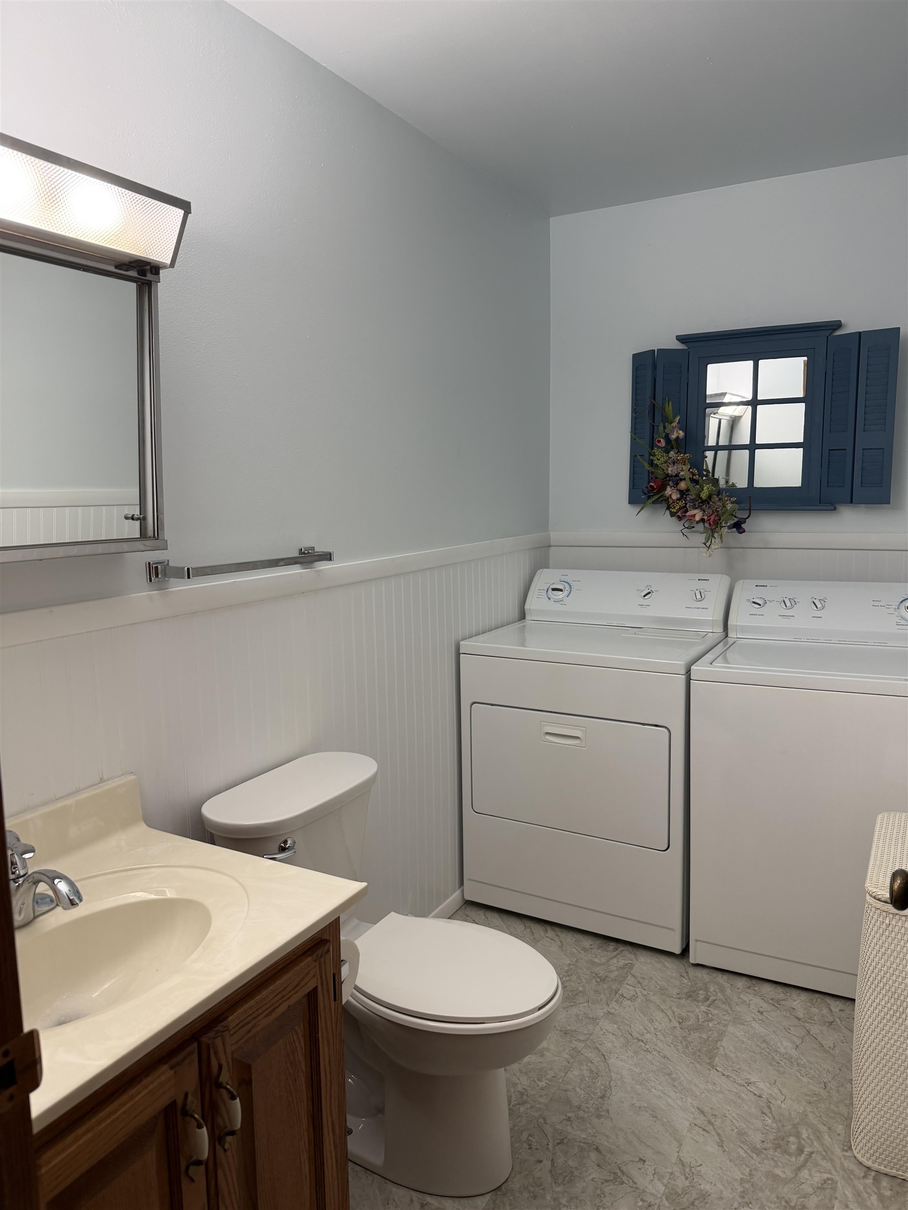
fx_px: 839
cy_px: 605
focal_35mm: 24
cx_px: 454
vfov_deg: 71.6
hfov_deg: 56.8
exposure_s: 1/120
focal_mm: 6.76
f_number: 1.78
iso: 160
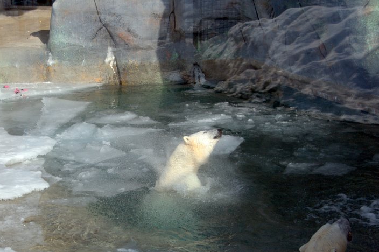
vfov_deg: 14.2
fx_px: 1010
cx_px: 125
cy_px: 174
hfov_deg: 21.2
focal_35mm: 96
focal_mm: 44
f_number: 5.6
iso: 250
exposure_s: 1/2000
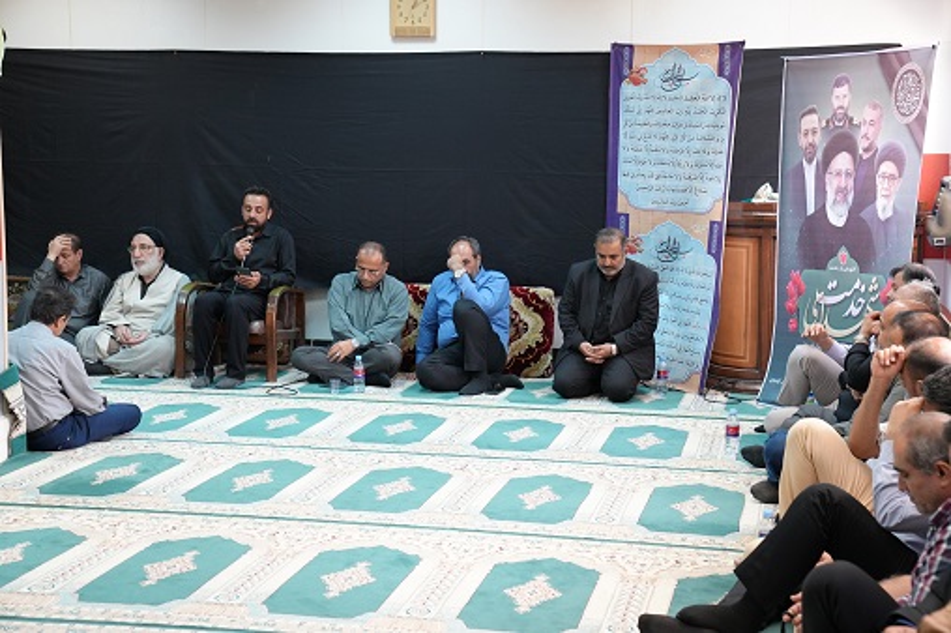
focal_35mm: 56
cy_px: 316
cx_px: 476
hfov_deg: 35.7
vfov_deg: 24.2
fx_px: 1478
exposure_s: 1/160
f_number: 4
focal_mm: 56
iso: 3200
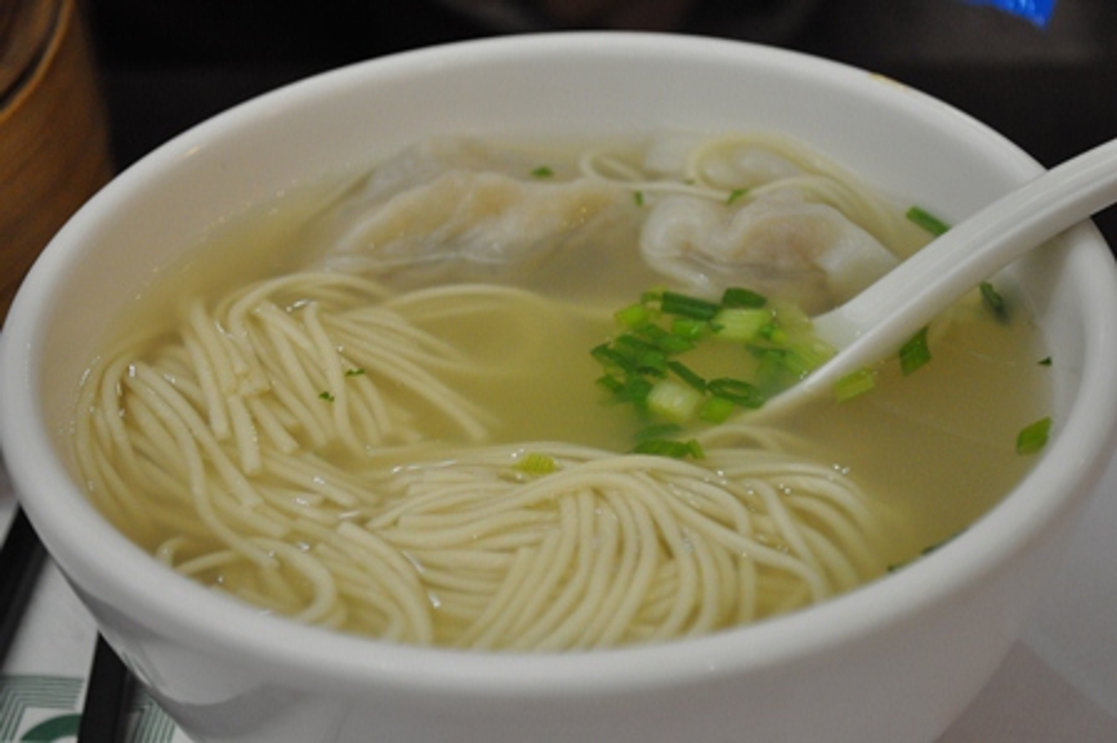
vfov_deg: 17.5
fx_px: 2418
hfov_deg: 26.0
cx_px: 558
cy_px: 372
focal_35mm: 78
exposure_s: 1/30
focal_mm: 52
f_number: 5.6
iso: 1600
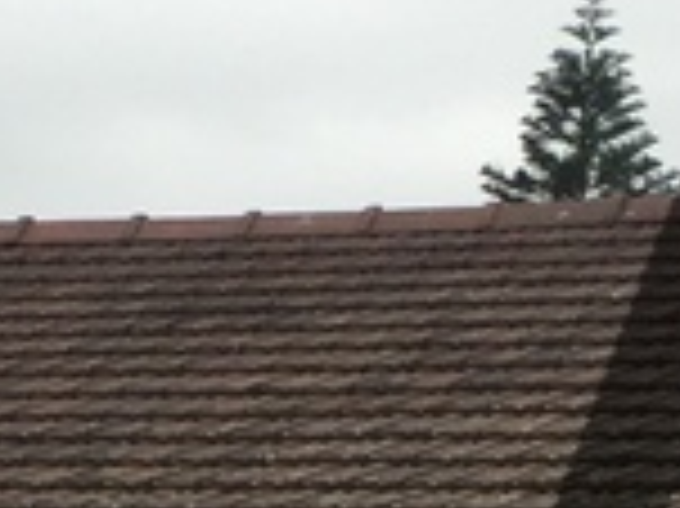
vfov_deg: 6.2
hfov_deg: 8.5
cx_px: -81
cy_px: 1182
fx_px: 4534
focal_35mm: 231
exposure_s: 1/1647
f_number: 2.2
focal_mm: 4.15
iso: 32
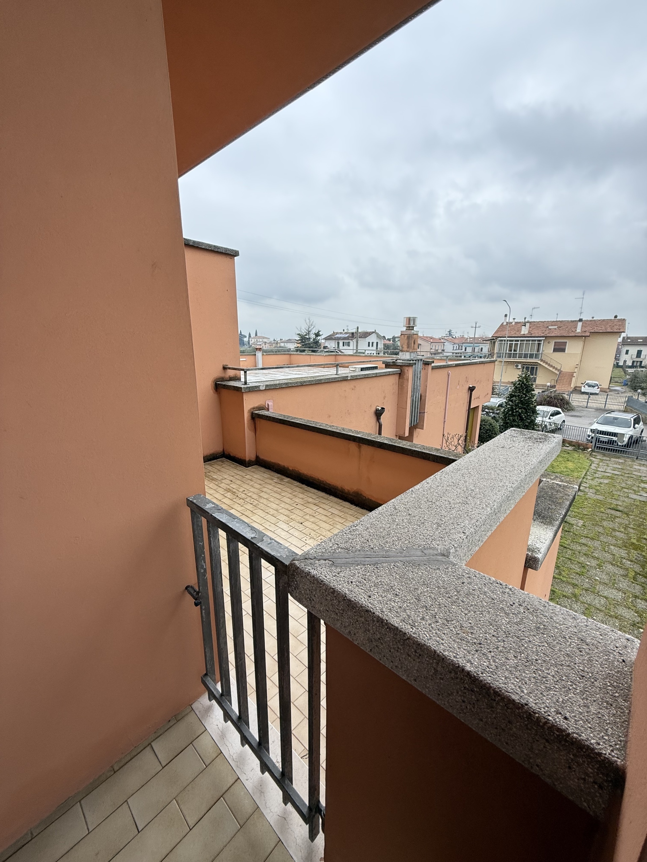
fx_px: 349
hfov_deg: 85.7
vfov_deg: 102.1
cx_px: 324
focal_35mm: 14
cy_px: 431
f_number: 2.2
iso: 64
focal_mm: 2.22
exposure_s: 1/372
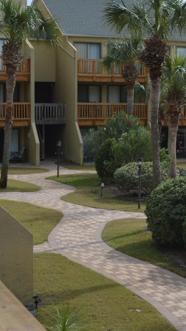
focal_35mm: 83
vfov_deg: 25.6
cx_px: 270
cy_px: 139
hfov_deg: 13.8
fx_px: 728
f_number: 7.1
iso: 100
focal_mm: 30
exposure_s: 1/200
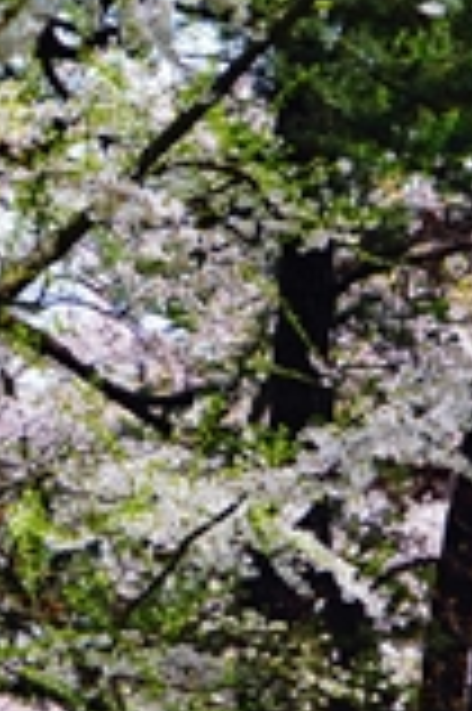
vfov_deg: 5.1
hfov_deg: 3.4
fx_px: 7942
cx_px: 537
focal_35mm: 403
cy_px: 549
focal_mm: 106
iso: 100
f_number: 6.3
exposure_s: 1/200
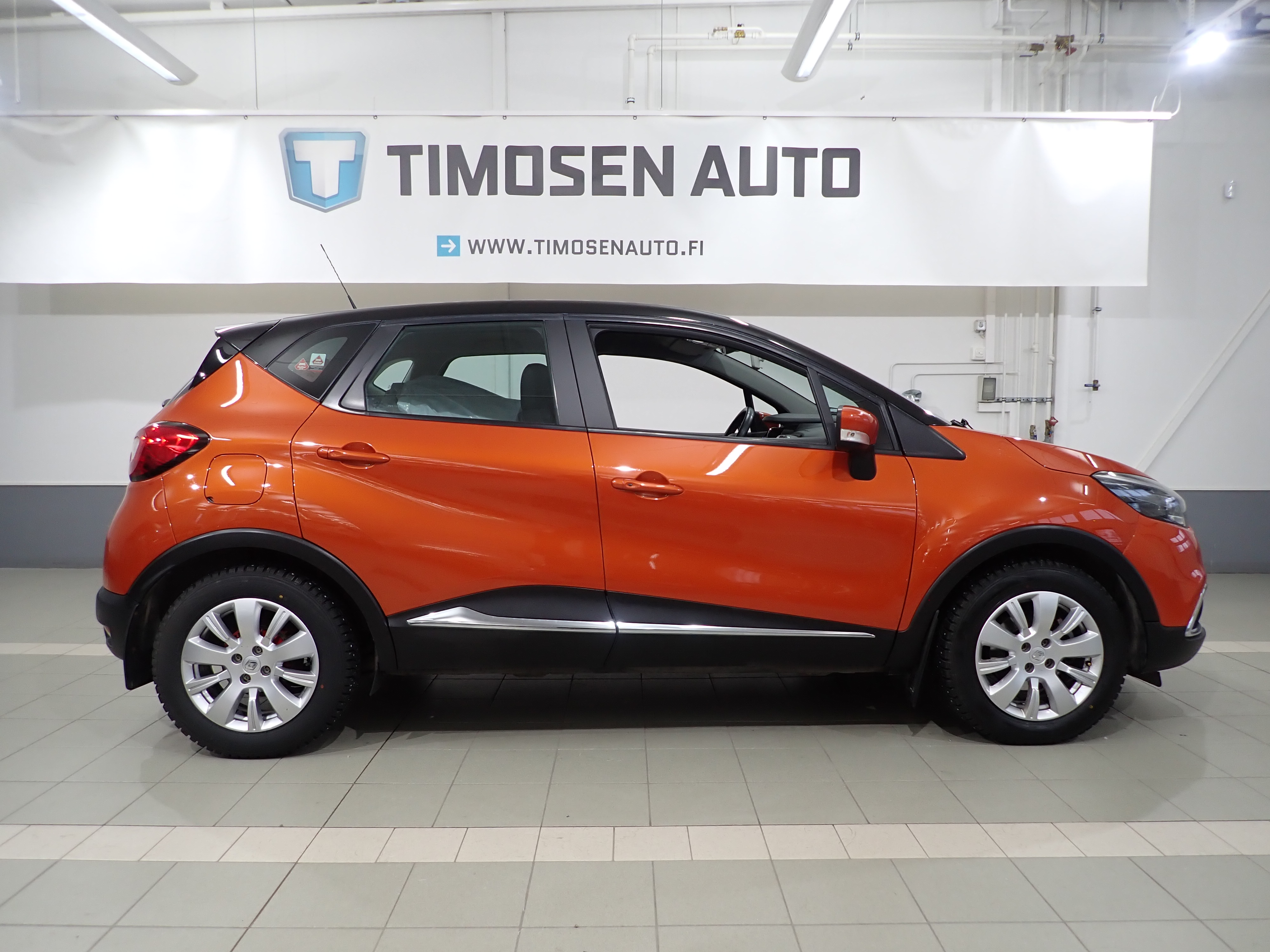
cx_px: 635
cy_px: 476
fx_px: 917
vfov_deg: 54.9
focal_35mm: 25
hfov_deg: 69.4
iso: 160
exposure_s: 1/60
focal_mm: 4.5
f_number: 2
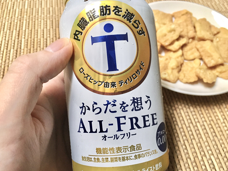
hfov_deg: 58.4
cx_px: 114
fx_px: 204
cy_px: 89
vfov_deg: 45.4
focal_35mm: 31
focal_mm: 4.15
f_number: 2.2
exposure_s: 1/15
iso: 250
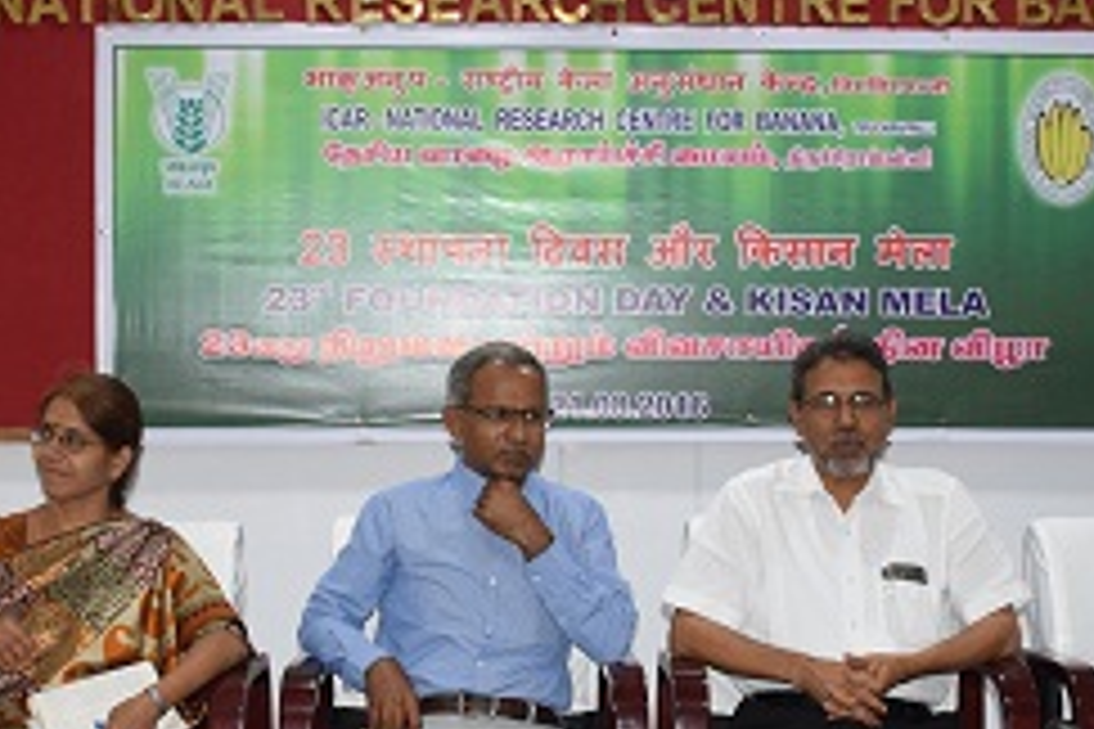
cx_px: 518
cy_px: 464
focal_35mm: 74
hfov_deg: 27.3
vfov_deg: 18.4
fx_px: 2249
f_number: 4
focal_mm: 20
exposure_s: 1/80
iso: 800
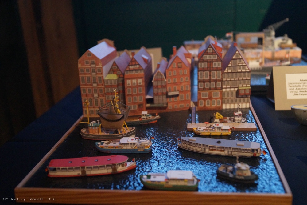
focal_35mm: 39
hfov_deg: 49.6
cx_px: 154
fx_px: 332
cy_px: 102
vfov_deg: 34.2
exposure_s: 1/40
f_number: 4.5
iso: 3200
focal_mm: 26
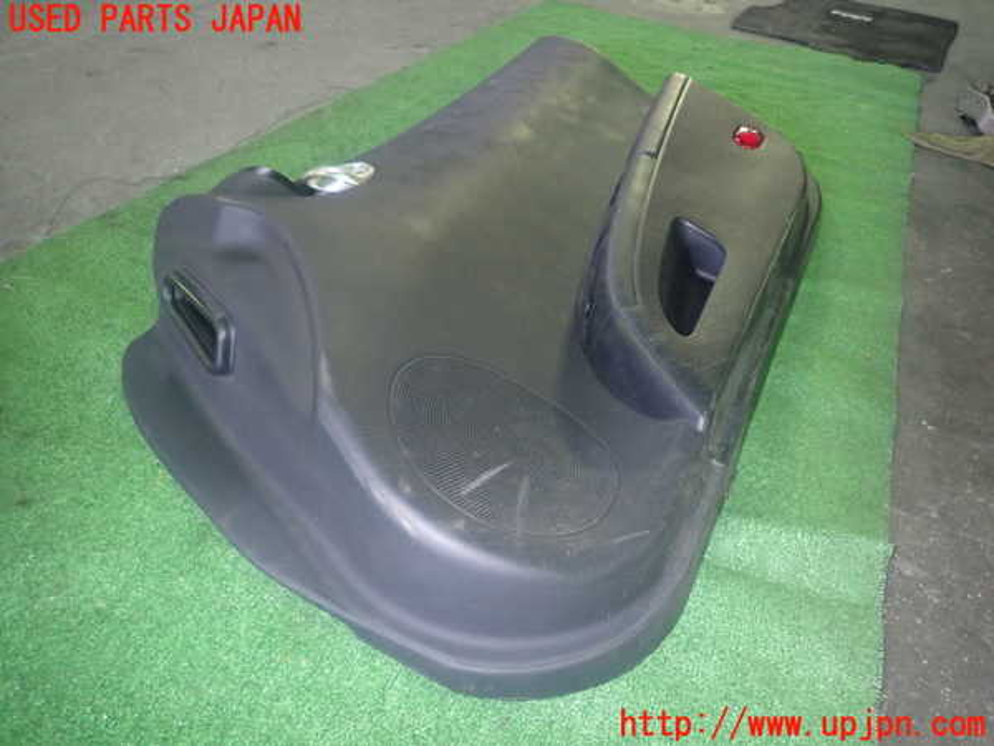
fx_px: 718
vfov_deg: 54.9
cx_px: 497
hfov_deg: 69.4
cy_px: 373
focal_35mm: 25
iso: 500
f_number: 2
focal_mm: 4.5
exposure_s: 1/30
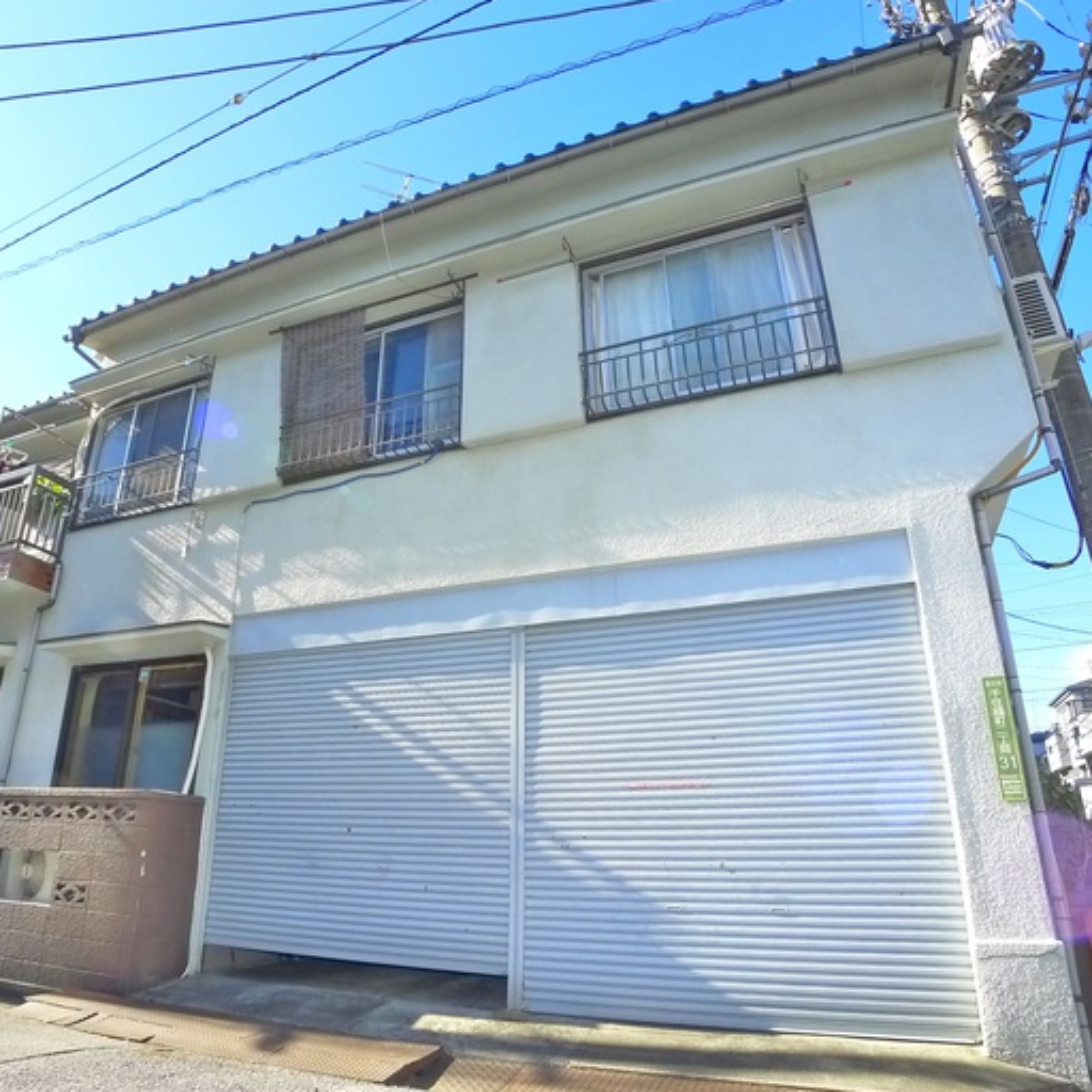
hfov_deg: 55.4
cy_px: 553
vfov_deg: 55.6
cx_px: 469
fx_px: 1035
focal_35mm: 29
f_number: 3.2
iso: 400
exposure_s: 1/400
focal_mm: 5.1
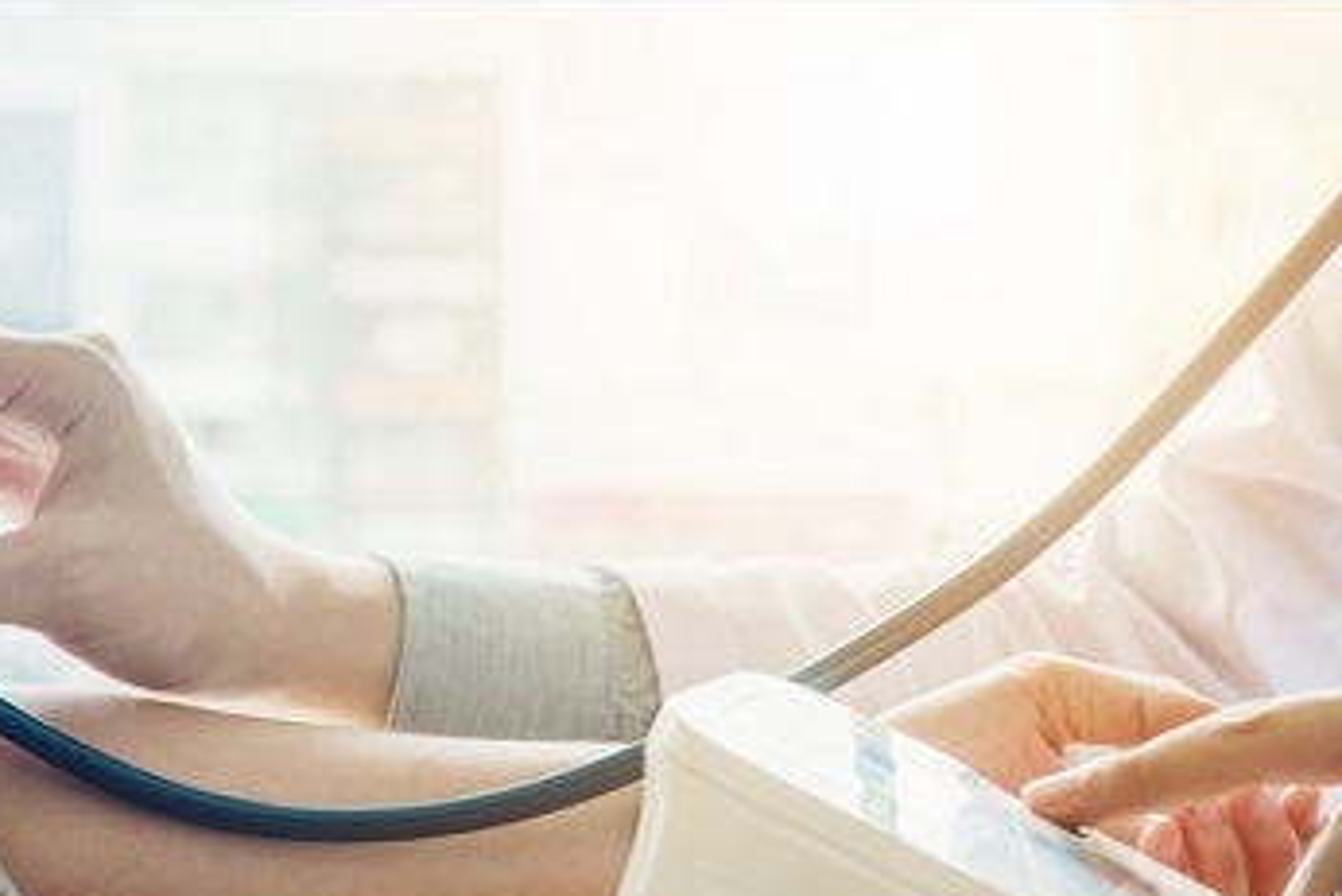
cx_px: 524
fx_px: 3617
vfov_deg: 14.0
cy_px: 768
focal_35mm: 97
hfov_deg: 21.0
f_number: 3.6
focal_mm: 37.4
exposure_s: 1/400
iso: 200
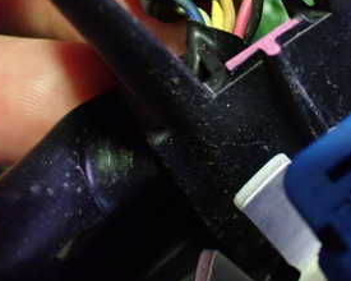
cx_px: 263
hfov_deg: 29.1
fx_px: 665
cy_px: 34
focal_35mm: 64
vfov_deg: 23.3
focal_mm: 5.4
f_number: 2.3
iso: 1000
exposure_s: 1/30
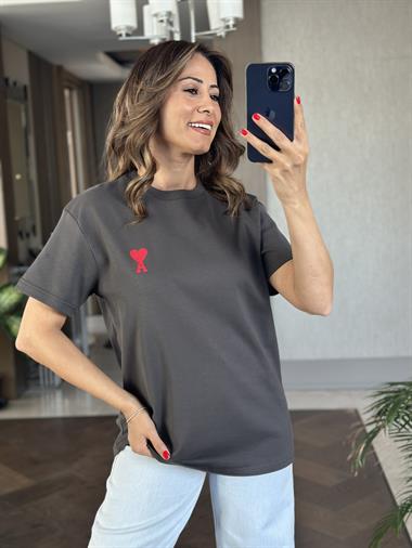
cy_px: 274
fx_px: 761
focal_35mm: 48
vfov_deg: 39.6
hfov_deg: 30.3
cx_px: 206
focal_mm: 6.86
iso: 125
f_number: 1.78
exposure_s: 1/66
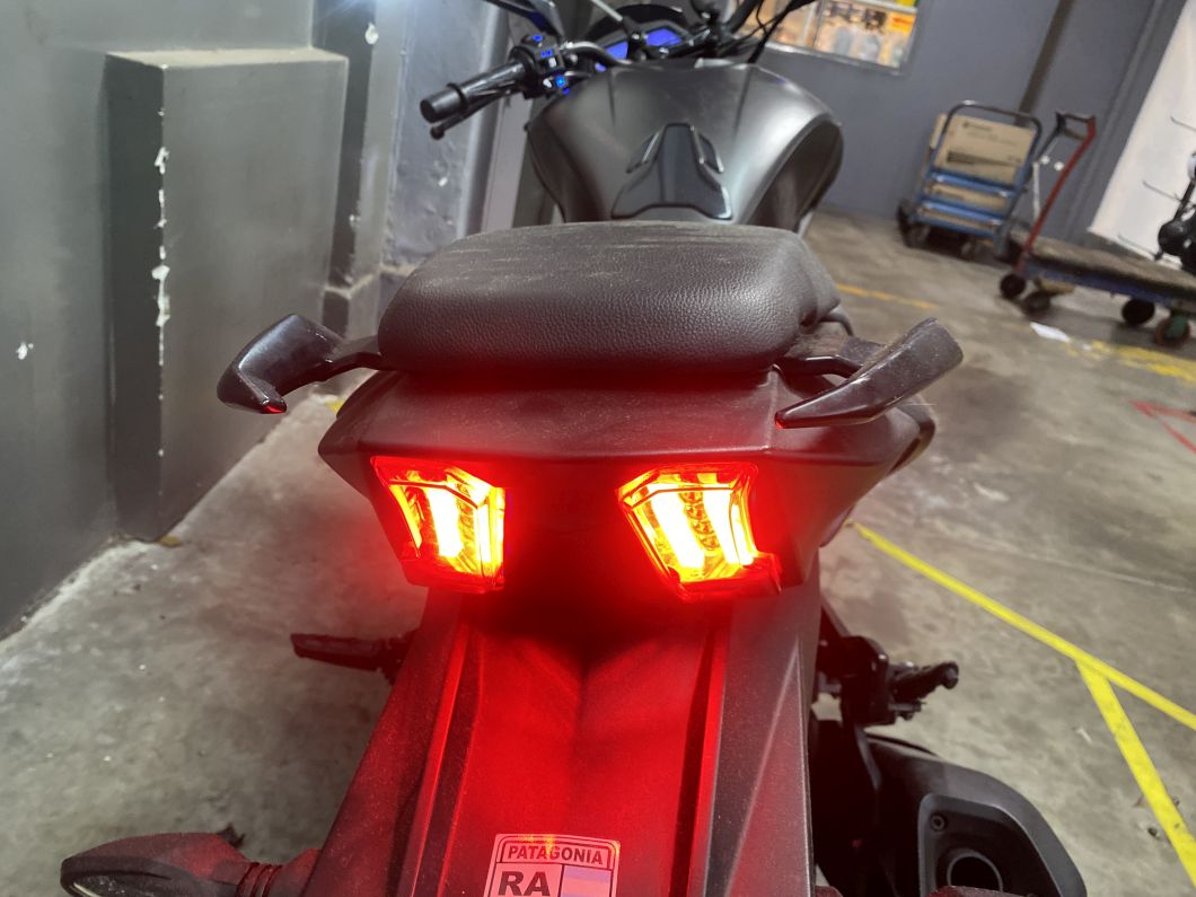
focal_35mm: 26
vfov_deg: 53.1
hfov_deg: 67.3
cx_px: 598
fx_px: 898
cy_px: 448
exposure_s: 1/50
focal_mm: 4.25
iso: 500
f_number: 1.8
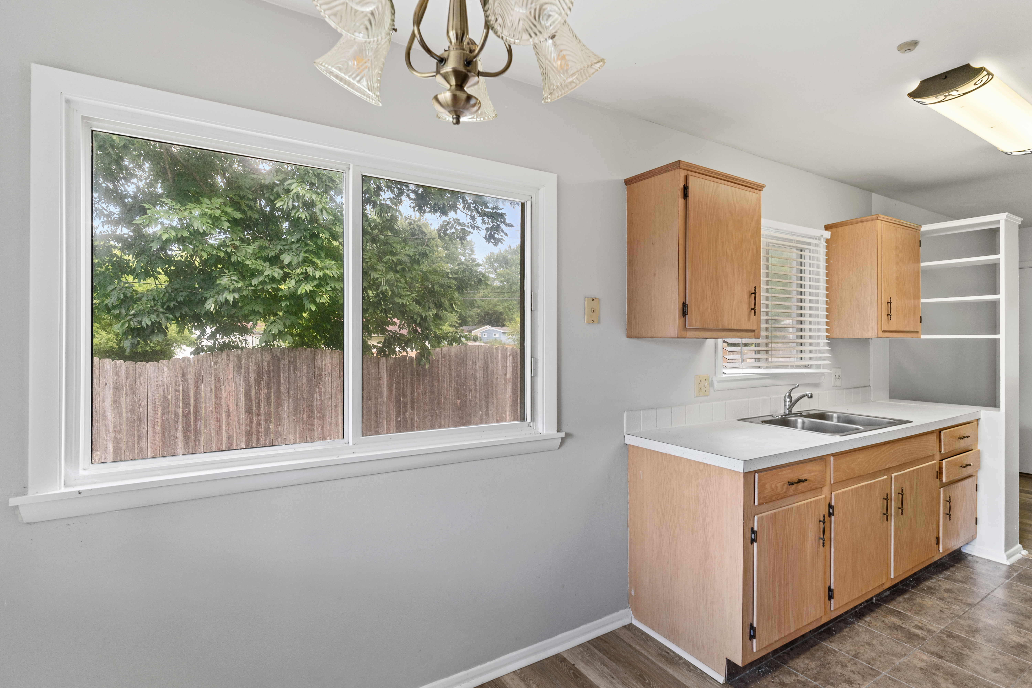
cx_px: 516
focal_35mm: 17
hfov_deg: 93.3
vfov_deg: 70.4
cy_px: 344
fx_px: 487
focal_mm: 17
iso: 320
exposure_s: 1/1.25
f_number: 7.1
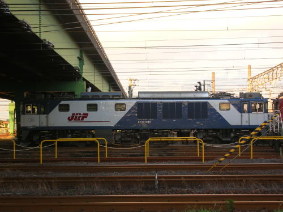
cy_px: 106
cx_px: 142
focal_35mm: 69
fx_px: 564
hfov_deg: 28.2
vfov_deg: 21.3
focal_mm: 11.5
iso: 50
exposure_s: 1/68.8
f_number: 3.9
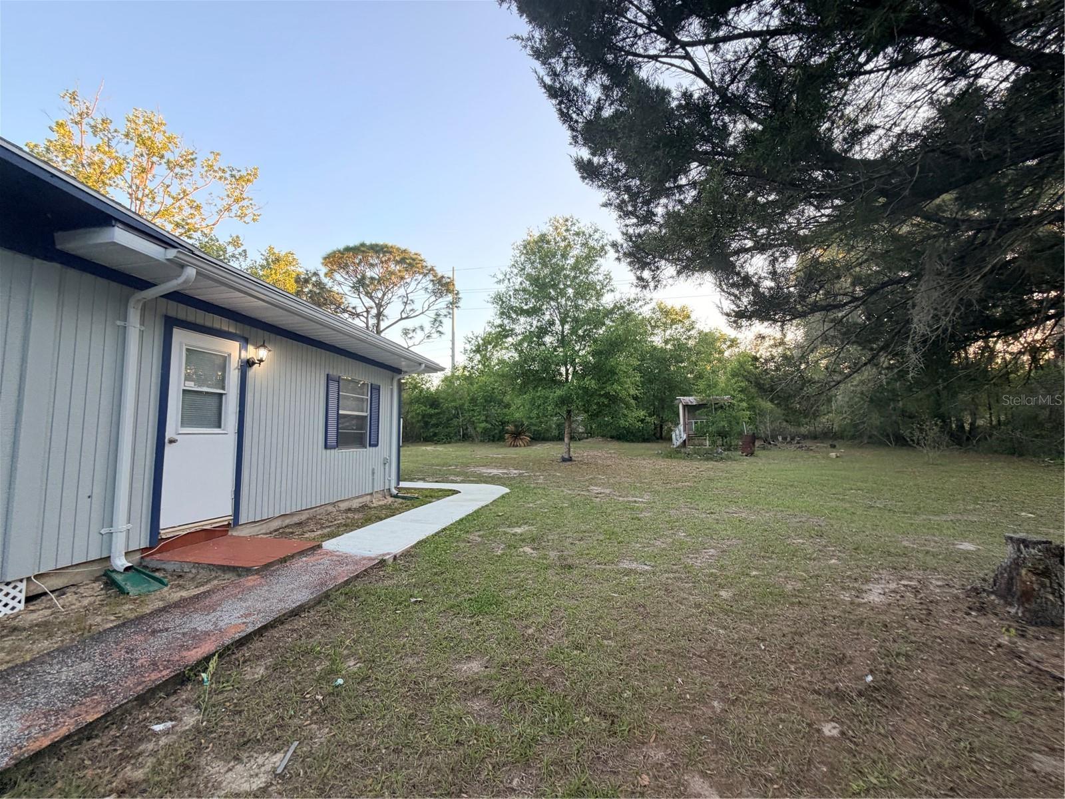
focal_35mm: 14
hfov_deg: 102.1
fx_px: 431
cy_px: 400
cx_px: 532
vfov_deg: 85.7
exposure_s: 1/121
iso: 64
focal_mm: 2.22
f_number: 2.2
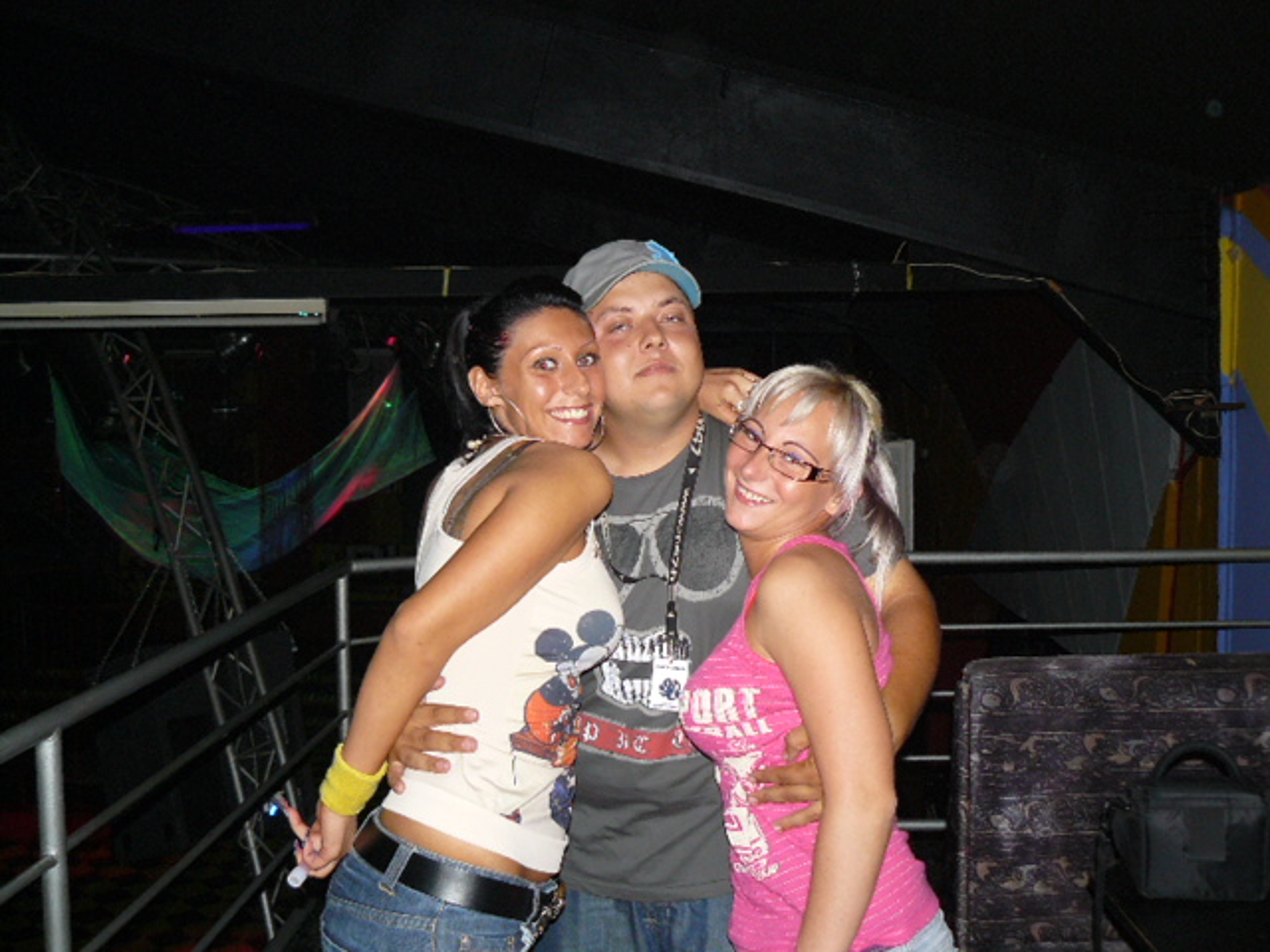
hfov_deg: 51.4
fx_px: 1321
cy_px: 476
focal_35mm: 36
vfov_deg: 39.7
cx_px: 635
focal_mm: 6
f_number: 2.8
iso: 160
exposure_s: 1/30
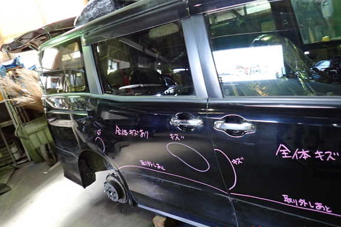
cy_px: 107
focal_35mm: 27
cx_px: 172
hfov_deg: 67.4
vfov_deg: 47.9
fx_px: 256
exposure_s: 1/30
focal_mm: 4.5
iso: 250
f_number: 2
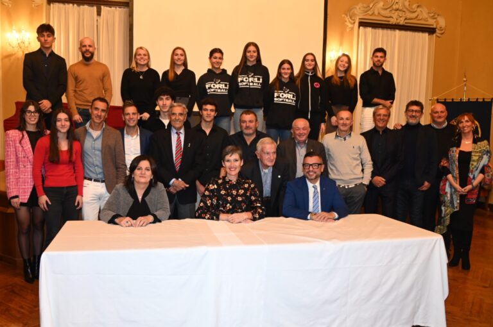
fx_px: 369
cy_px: 164
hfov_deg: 67.4
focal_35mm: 27
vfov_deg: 47.8
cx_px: 246
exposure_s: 1/60.2
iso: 1600
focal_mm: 27
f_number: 4
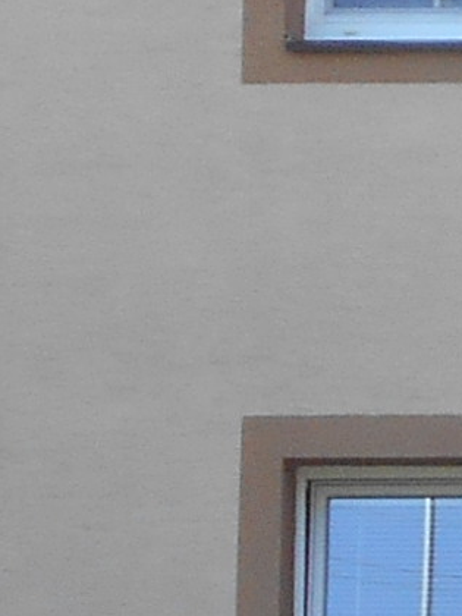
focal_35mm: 295
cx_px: 1113
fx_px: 5250
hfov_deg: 4.9
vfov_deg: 6.7
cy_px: 277
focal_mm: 5.8
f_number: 3.6
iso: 80
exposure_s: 1/200
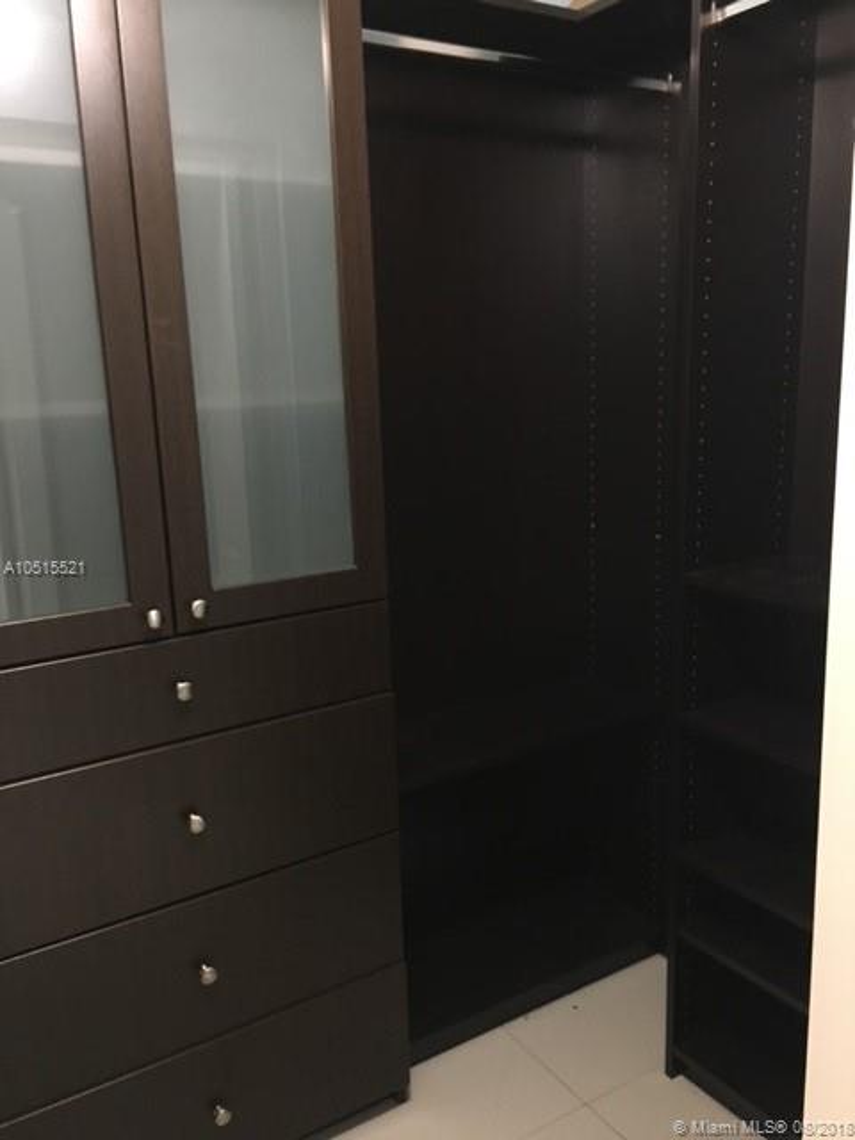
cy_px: 570
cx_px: 428
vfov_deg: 61.7
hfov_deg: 48.2
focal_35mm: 29
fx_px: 955
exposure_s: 1/15
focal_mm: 4.15
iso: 400
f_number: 2.2
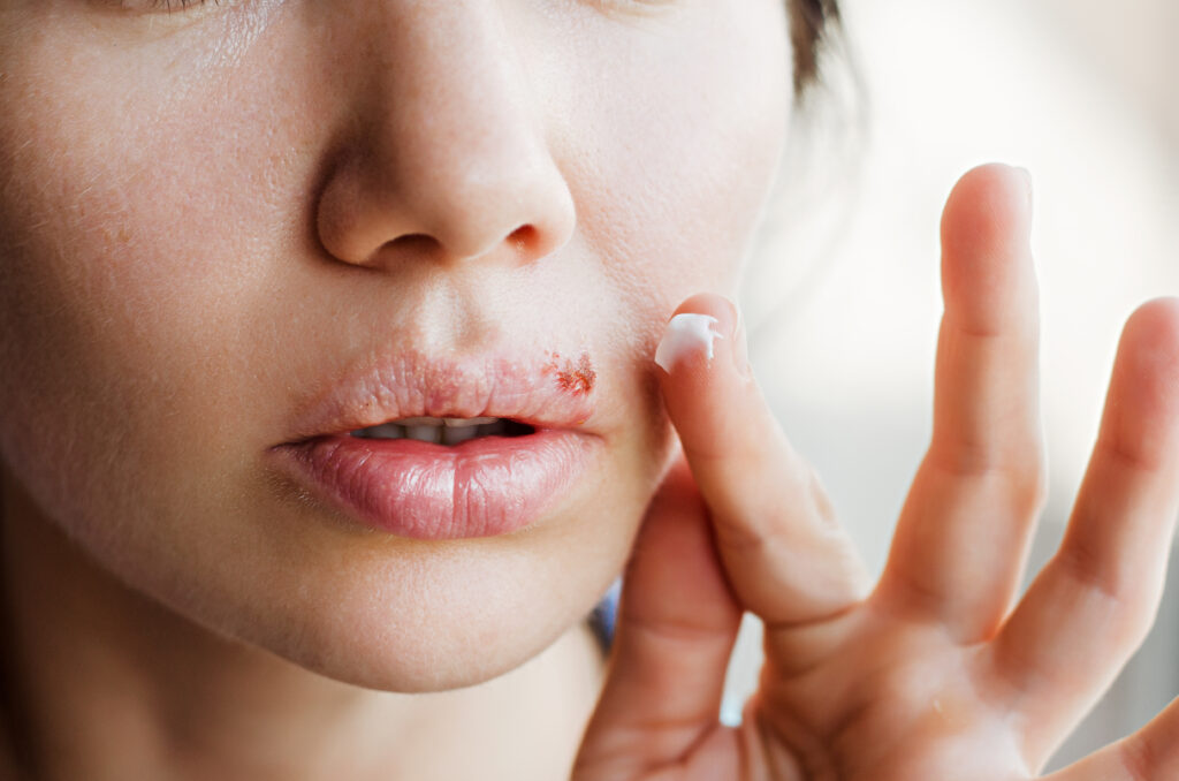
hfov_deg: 27.0
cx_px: 590
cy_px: 390
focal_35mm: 75
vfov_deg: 18.1
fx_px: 2451
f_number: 4
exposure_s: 1/160
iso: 320
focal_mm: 50
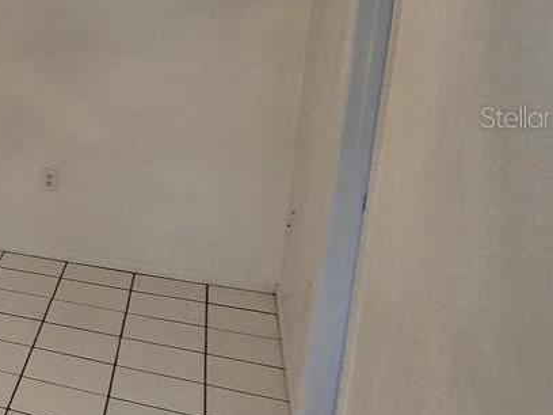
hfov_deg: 21.3
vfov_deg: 28.2
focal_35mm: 51
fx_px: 815
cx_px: -476
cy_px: 117
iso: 500
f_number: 2.2
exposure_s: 1/60
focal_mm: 2.2
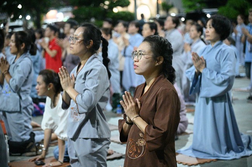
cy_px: 84
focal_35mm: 92
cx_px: 126
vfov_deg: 14.8
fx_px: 643
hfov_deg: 22.2
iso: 32000
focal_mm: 92
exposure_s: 1/250
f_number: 4
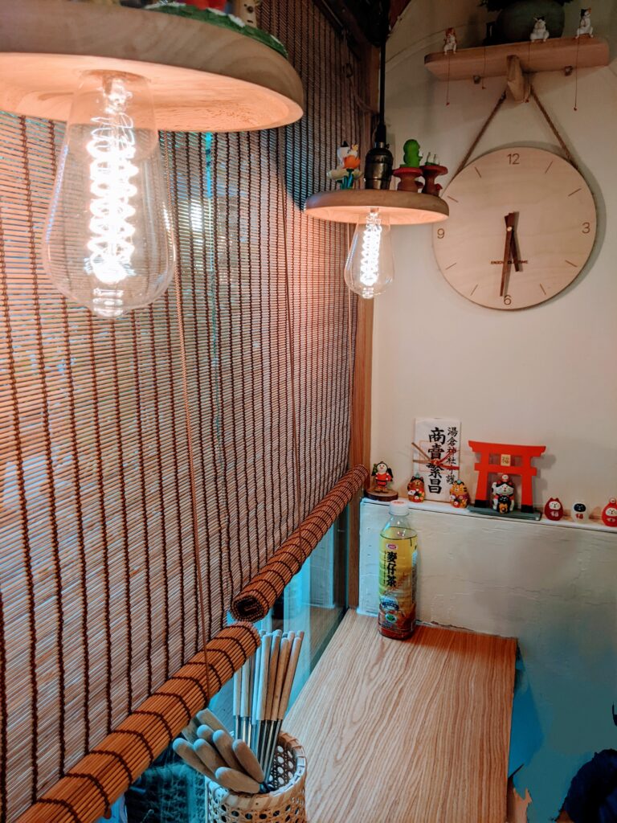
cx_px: 308
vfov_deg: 65.3
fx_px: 642
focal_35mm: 27
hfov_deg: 51.4
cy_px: 412
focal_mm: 4.44
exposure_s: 1/120
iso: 62
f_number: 1.8
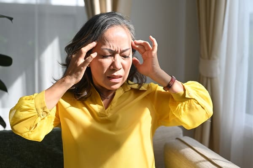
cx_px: 126
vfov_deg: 27.0
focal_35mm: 50
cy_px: 84
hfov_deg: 39.6
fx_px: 351
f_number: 2.8
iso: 400
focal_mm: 50
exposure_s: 1/1250
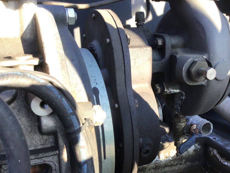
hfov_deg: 43.6
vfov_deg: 33.5
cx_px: 138
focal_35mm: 43
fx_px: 286
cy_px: 103
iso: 50
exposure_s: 1/120
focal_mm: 3.3
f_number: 2.4
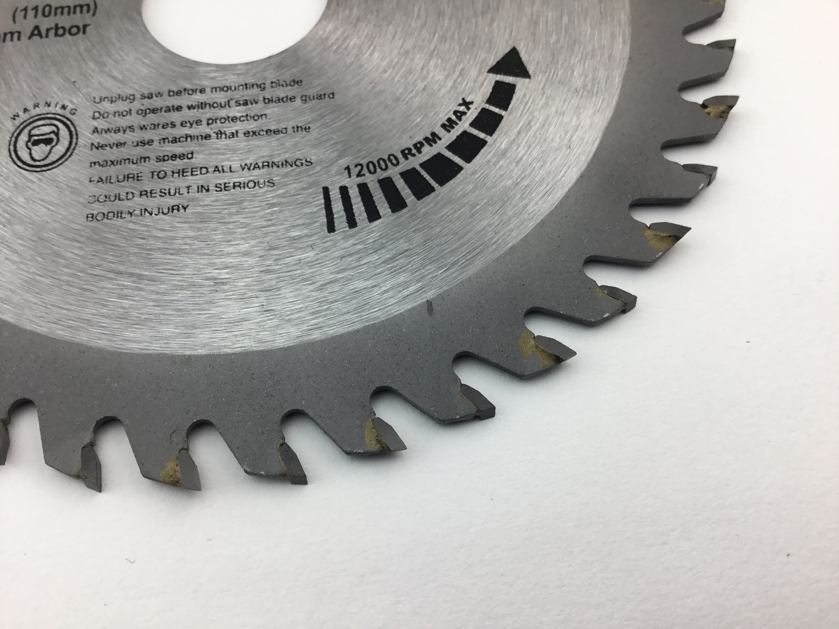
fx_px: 751
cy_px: 314
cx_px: 420
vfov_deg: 45.4
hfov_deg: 58.4
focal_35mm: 31
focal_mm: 3.3
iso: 25
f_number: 2.4
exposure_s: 1/100
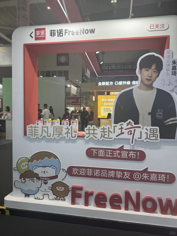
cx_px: 88
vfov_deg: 71.6
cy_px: 118
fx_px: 164
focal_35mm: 24
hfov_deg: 56.8
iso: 80
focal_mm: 6.76
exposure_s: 1/192
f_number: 1.78
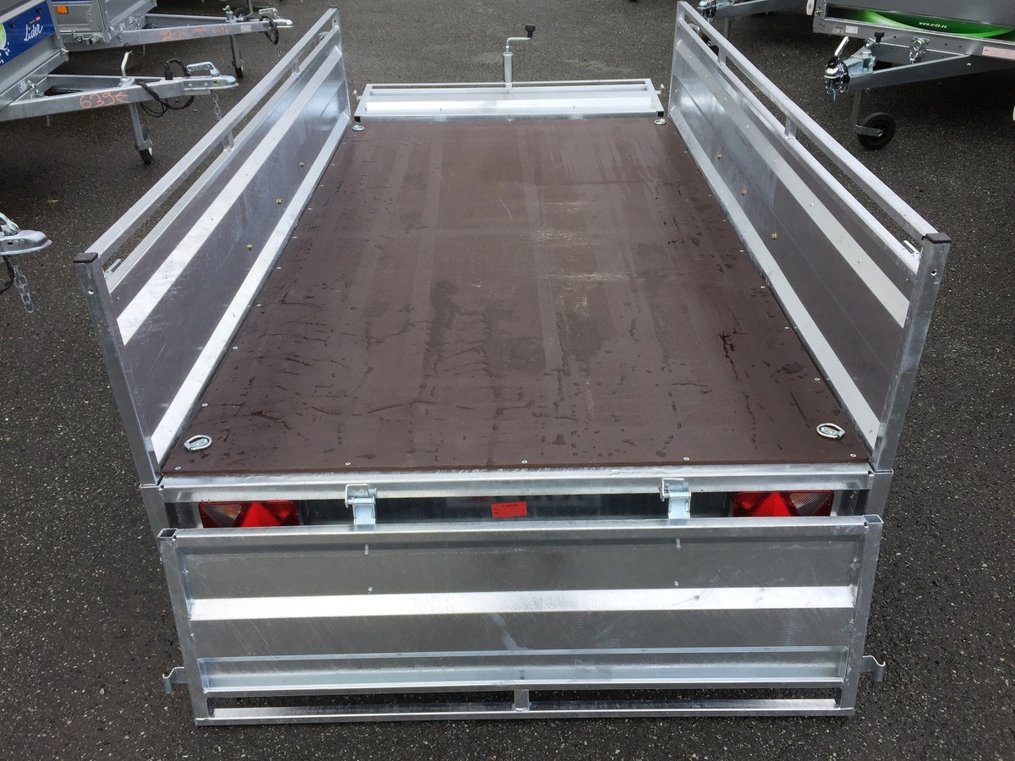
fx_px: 850
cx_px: 508
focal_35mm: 29
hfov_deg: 61.7
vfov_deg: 48.2
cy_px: 380
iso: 32
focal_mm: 4.15
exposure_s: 1/297
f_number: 2.2
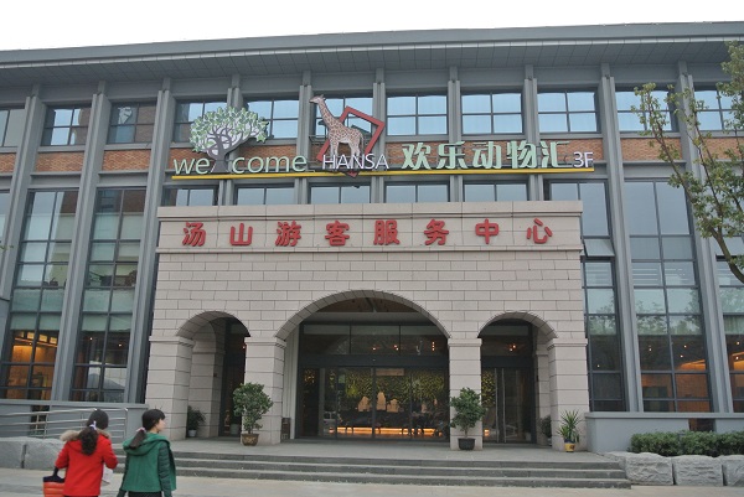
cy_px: 248
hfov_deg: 61.9
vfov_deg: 43.7
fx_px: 620
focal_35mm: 30
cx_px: 372
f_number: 3.5
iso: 400
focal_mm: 11.4
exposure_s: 1/60
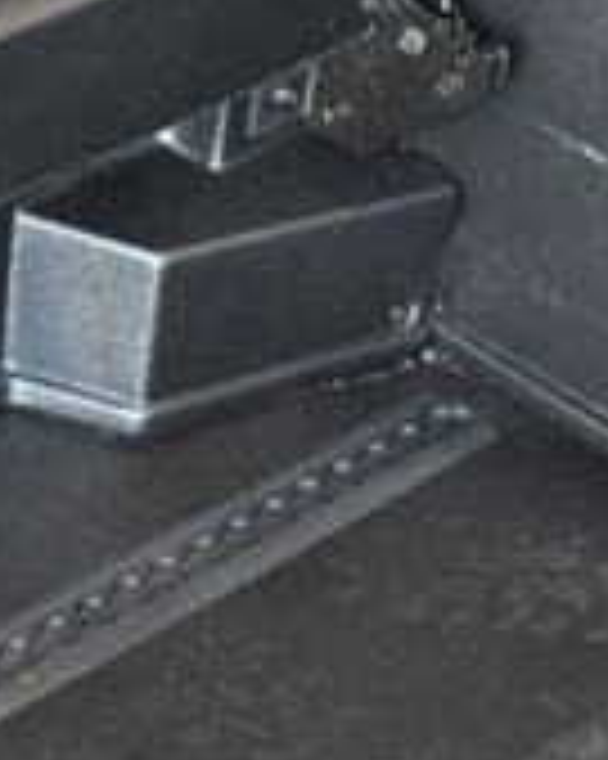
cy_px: 153
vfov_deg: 10.4
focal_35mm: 185
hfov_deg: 8.0
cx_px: -603
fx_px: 4165
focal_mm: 26
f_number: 4.2
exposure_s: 1/125
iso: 2800
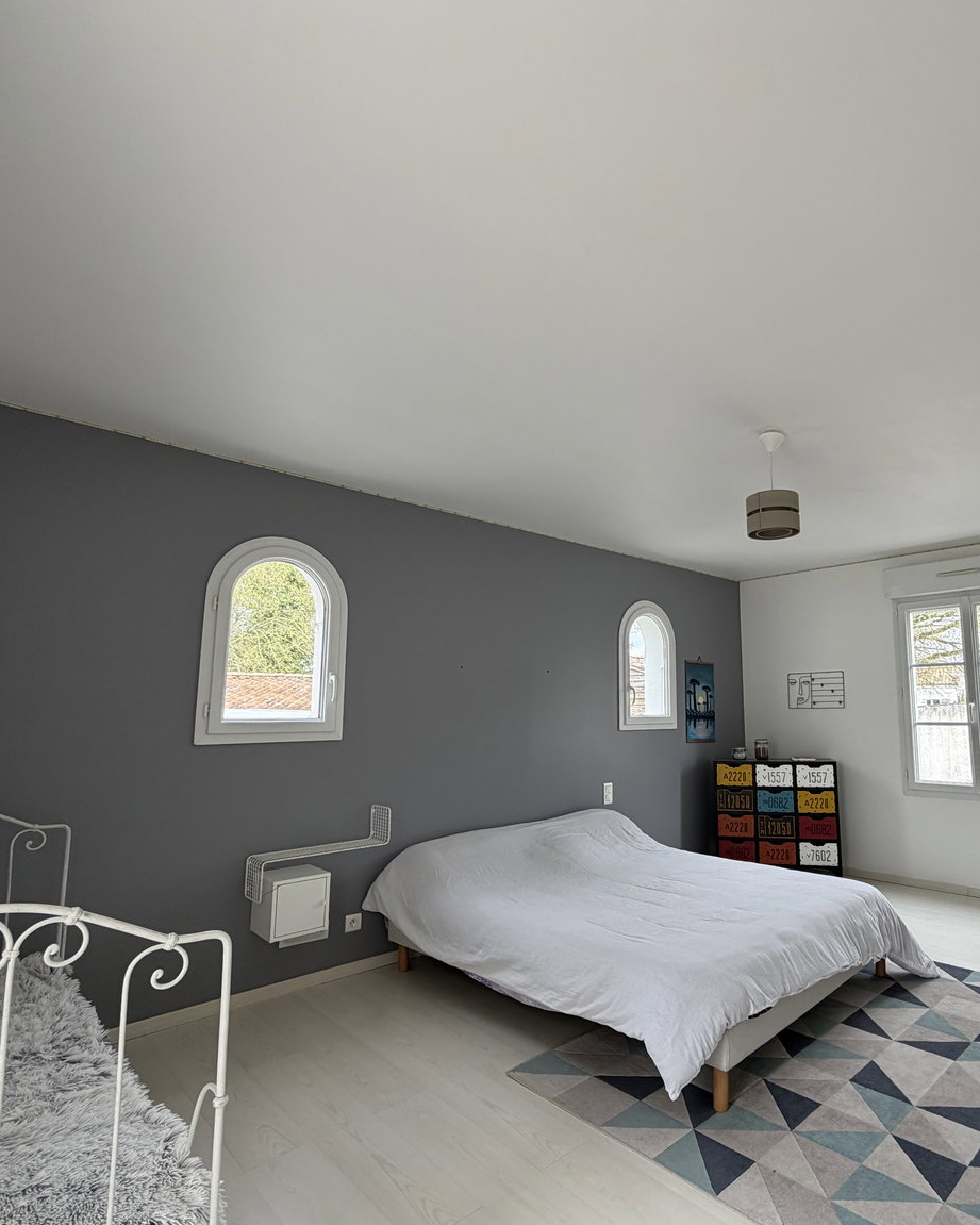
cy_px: 626
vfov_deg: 83.3
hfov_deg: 69.7
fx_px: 689
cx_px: 612
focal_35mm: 19
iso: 100
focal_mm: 2.22
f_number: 2.2
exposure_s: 1/121
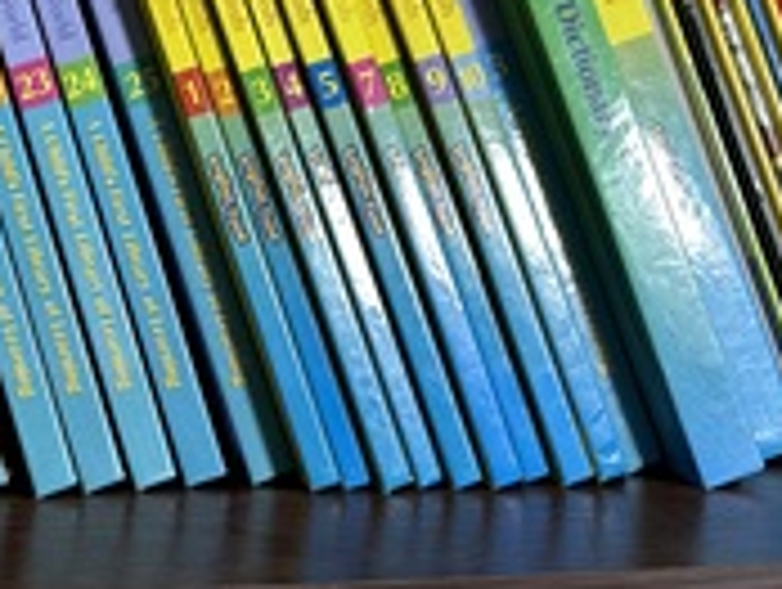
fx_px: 1425
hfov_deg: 28.7
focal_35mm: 63
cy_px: -110
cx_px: -2
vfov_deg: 21.7
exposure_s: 1/120
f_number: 1.78
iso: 160
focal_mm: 6.86
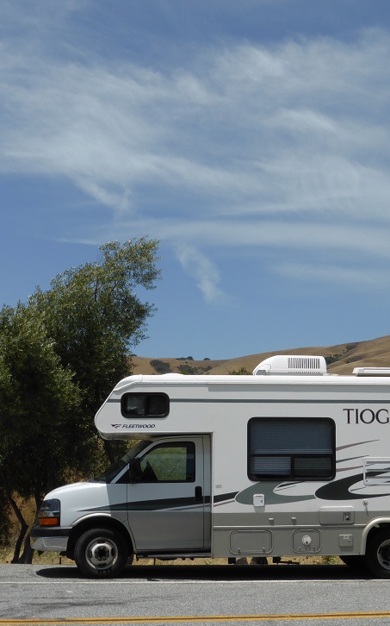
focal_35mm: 63
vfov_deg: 32.5
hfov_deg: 20.3
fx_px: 1073
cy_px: 313
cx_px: 335
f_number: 4.1
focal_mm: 7.9
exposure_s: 1/1600
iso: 100
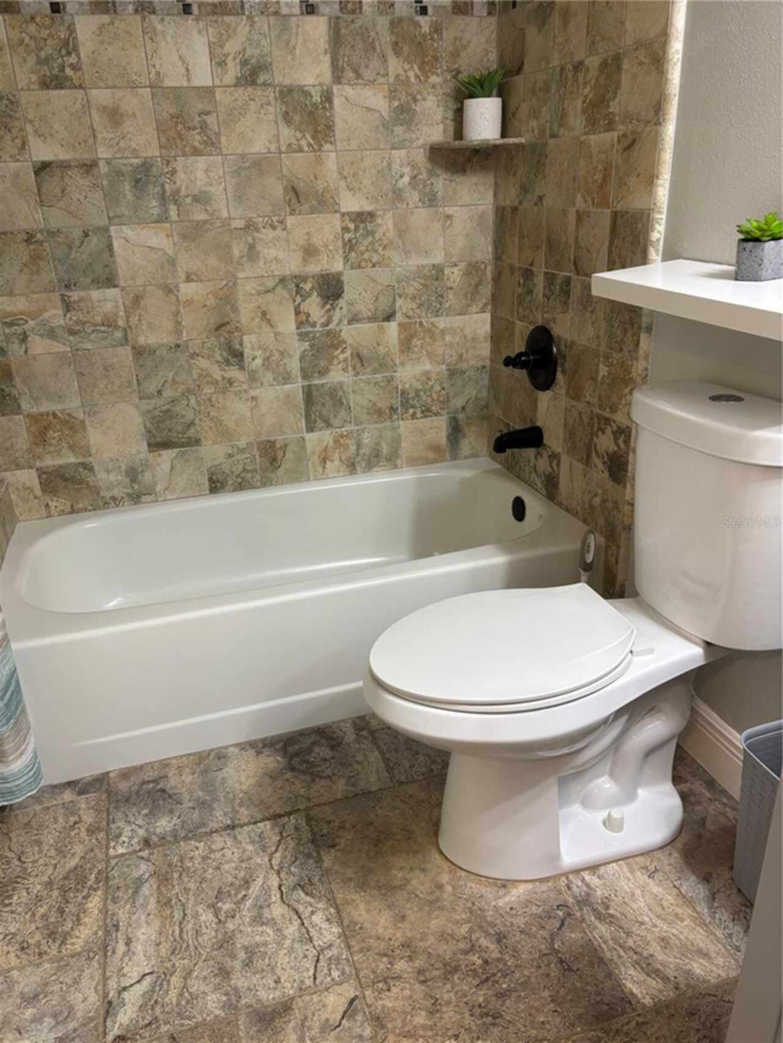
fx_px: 784
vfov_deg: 67.3
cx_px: 392
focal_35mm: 26
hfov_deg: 53.1
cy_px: 522
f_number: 1.6
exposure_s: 1/60
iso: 100
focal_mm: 5.96
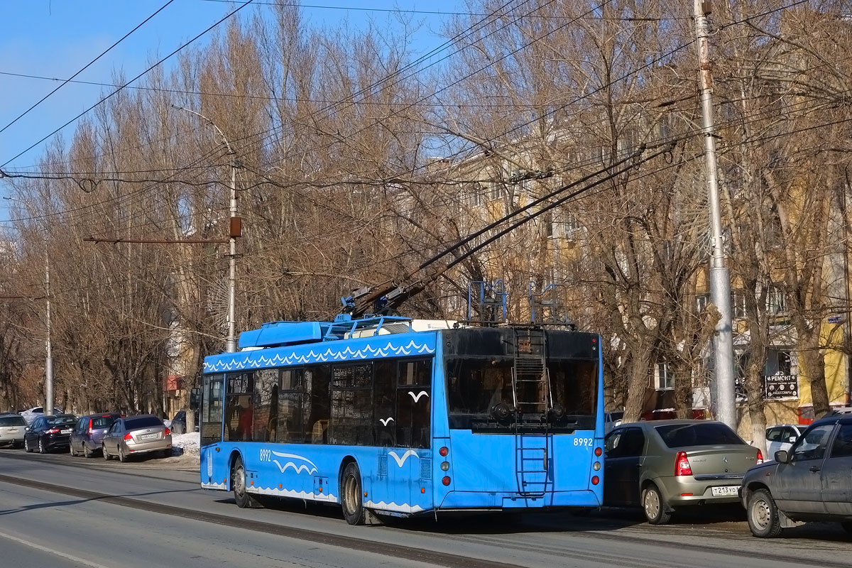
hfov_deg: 32.9
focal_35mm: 61
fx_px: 1444
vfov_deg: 22.3
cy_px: 284
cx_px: 426
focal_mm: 22.49
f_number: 7.1
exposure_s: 1/500
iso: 125
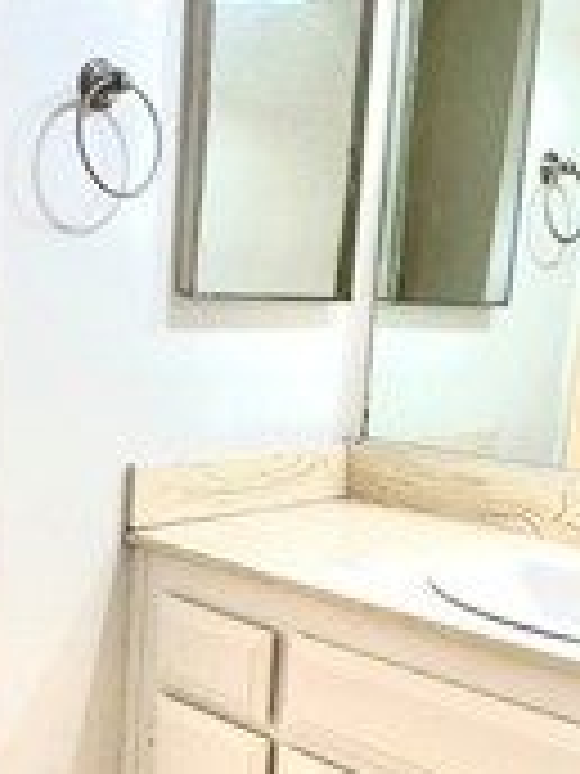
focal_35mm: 52
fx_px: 1162
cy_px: 468
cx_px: 81
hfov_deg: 27.2
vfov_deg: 36.7
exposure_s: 1/120
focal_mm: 2.22
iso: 100
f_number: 2.2
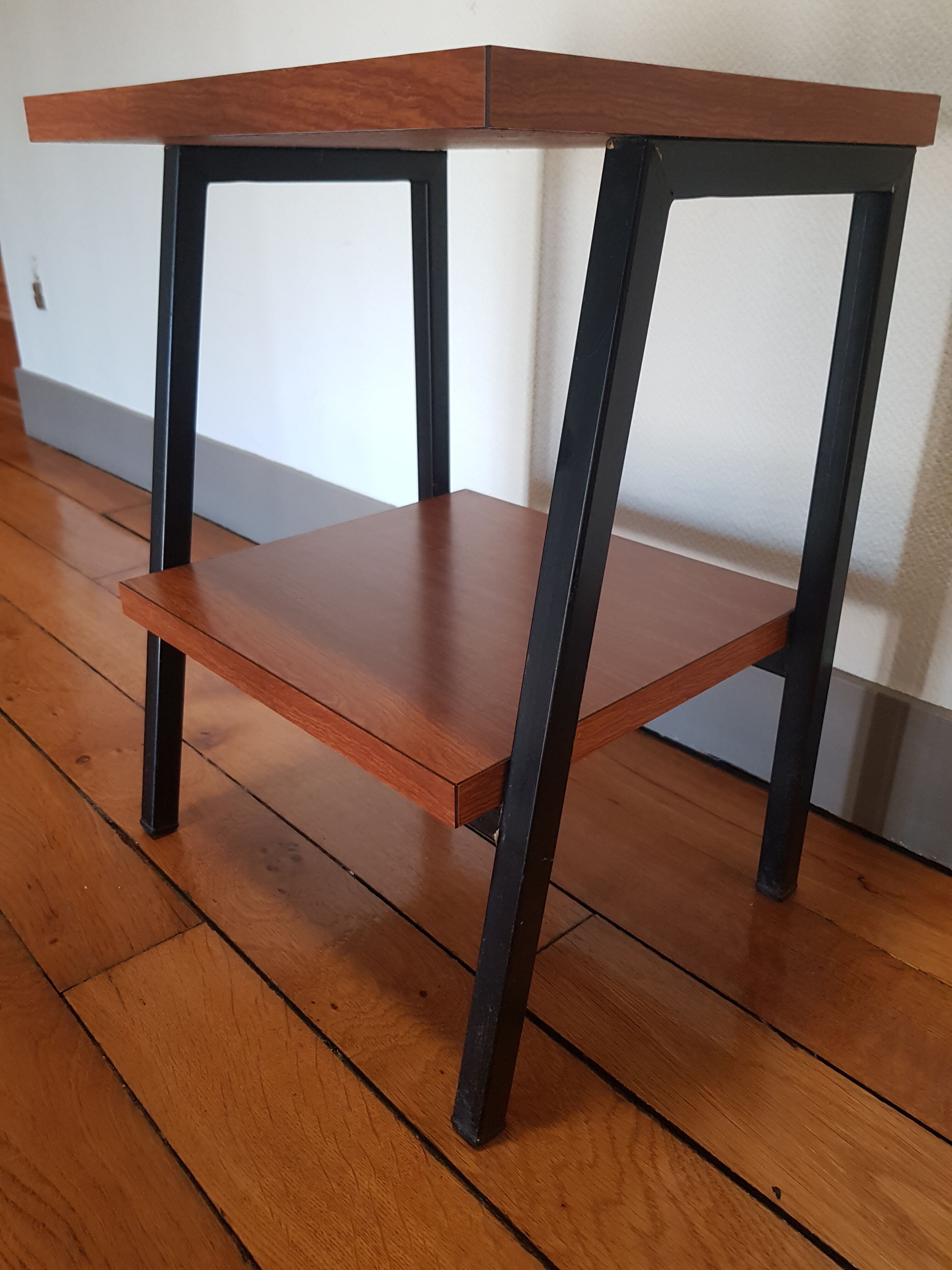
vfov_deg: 67.3
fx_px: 953
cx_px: 476
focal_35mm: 26
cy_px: 635
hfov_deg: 53.1
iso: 200
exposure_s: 1/50
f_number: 1.7
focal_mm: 4.2
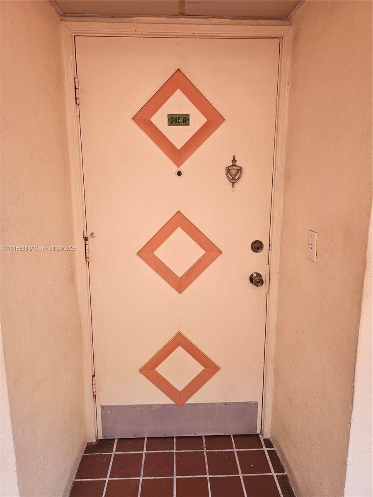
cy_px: 248
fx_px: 330
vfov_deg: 73.9
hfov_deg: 58.9
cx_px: 186
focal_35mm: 23
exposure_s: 1/120
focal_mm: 6.3
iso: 80
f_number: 1.7
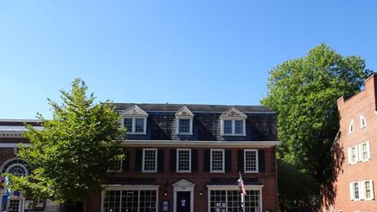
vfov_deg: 37.9
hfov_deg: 64.0
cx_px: 215
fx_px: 300
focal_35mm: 30
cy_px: 161
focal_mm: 4.1
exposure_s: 1/500
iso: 80
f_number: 3.5
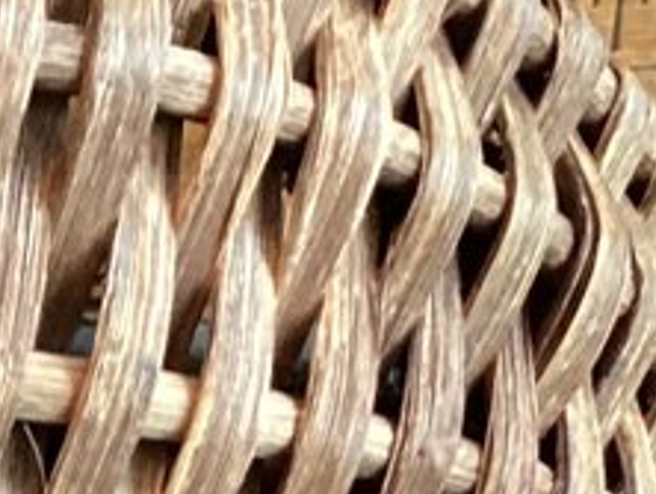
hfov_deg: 9.1
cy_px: 1001
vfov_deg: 6.8
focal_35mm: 211
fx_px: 4003
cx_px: -365
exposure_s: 1/33
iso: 320
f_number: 2.4
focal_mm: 3.3
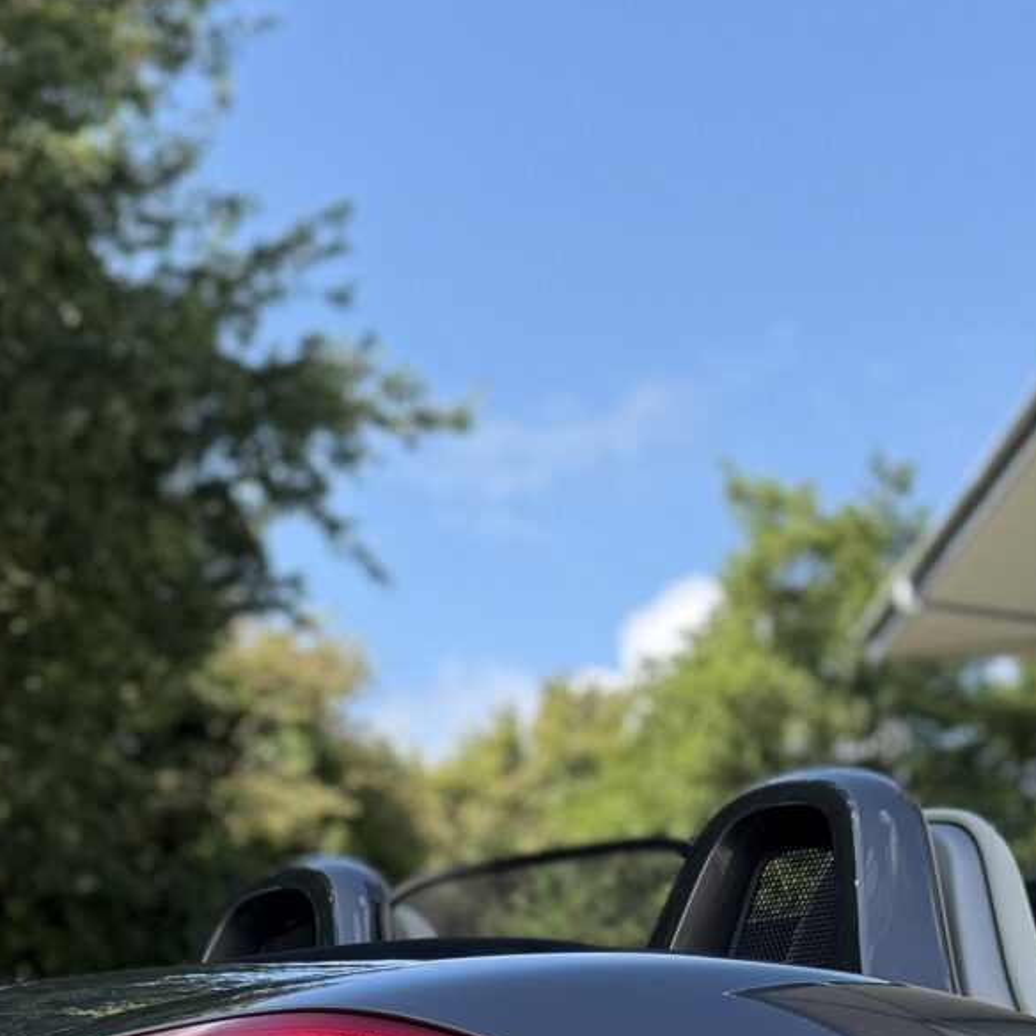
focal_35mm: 93
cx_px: 438
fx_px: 3149
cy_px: 1584
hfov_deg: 18.7
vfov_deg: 16.8
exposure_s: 1/1211
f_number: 1.78
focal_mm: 6.76
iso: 100
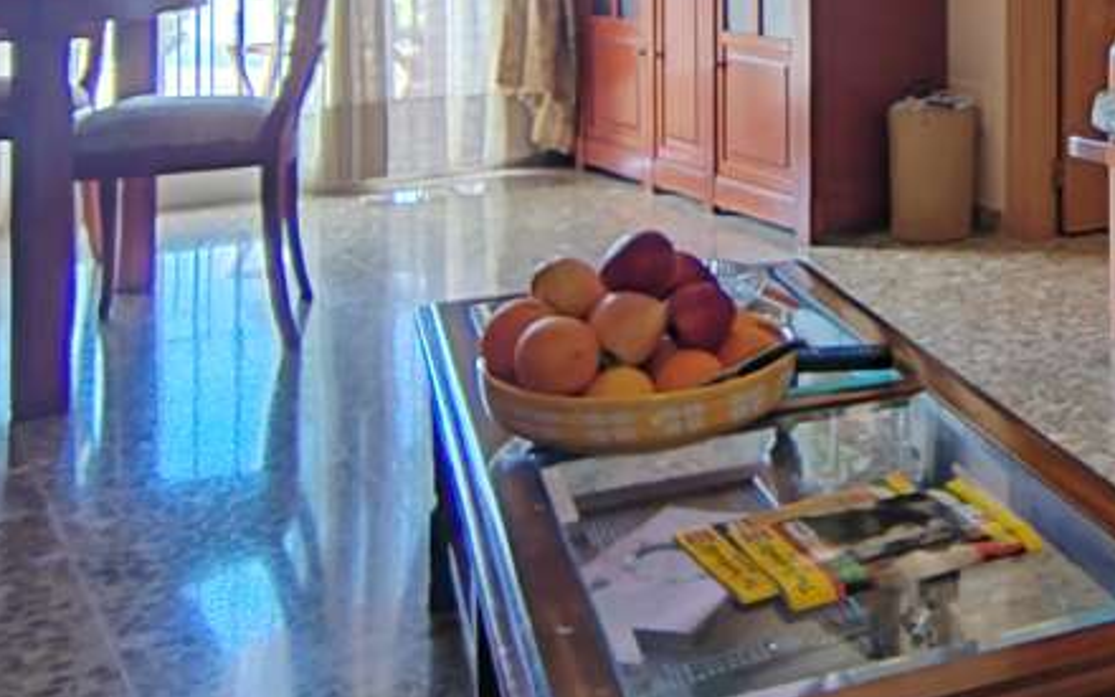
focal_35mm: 47
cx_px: 1077
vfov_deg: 25.2
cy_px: -100
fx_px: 1428
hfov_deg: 38.5
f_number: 2.2
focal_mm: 2.16
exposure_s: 1/17
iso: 1000
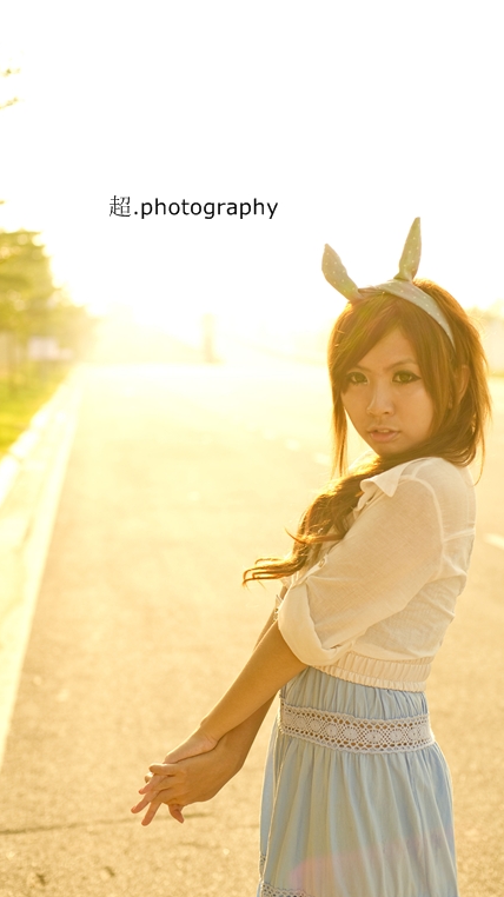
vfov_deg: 37.9
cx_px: 288
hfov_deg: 21.8
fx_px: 1308
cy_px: 437
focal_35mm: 55
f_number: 2.8
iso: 100
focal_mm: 50
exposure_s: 1/1000
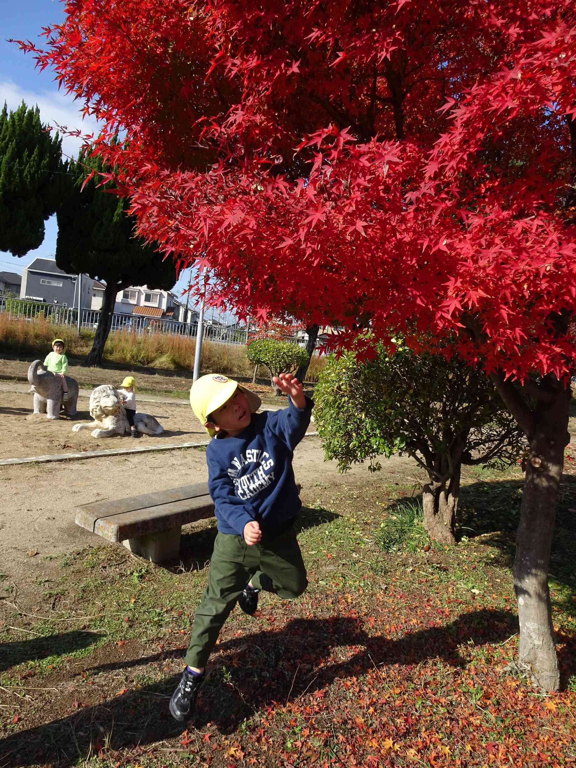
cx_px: 288
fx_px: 532
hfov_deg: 56.8
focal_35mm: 24
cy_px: 384
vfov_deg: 71.6
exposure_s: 1/640
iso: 80
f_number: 3.5
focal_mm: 4.1
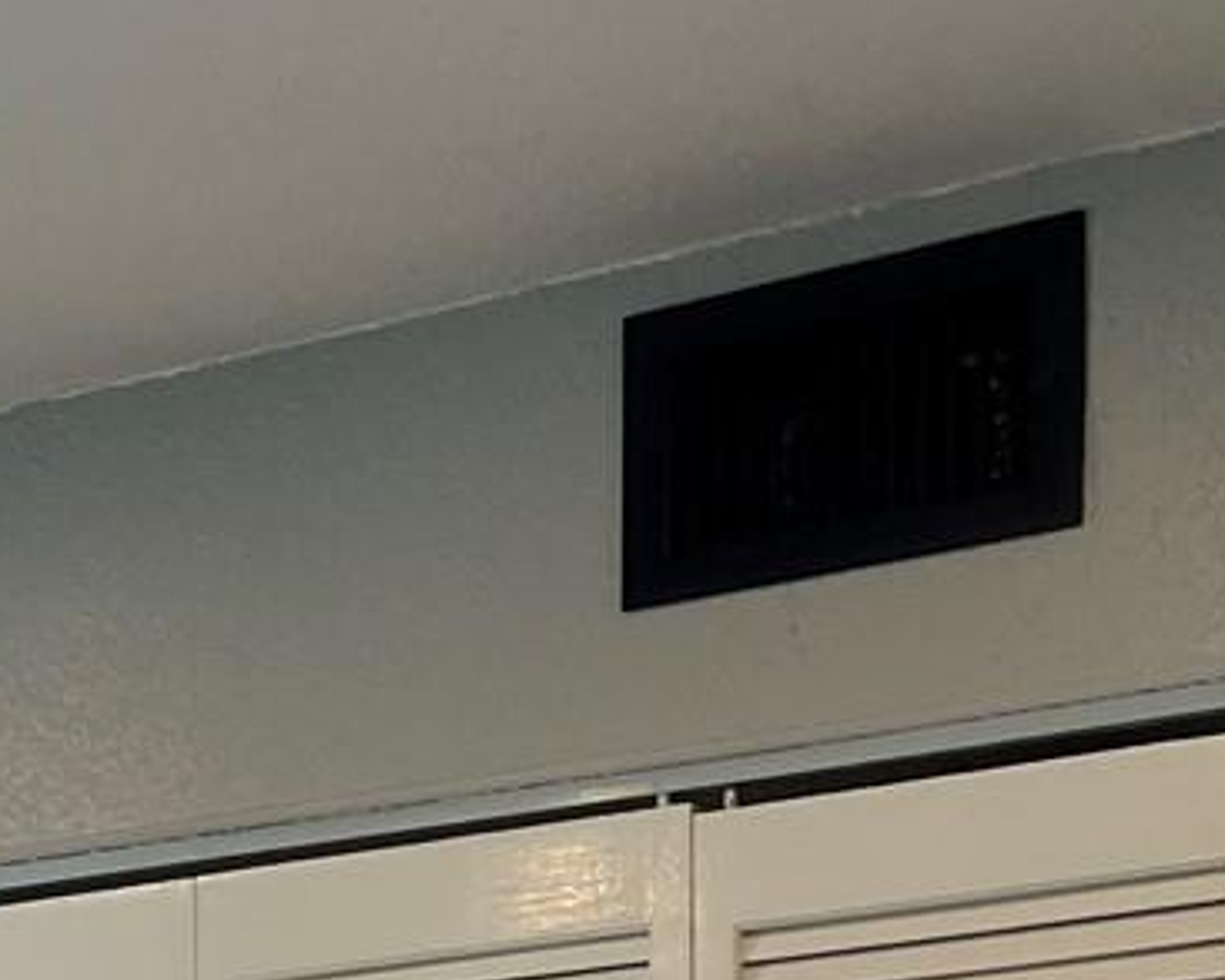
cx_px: -525
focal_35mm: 111
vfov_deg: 12.6
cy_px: 1816
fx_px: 4025
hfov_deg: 16.1
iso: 80
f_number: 1.6
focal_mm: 5.1
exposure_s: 1/120
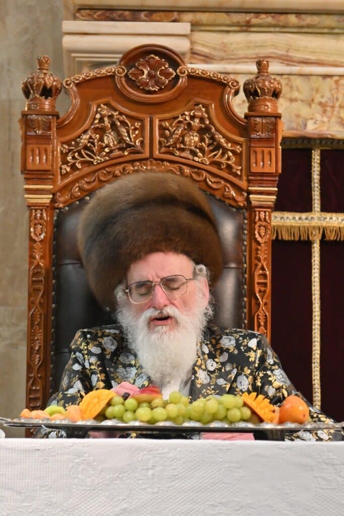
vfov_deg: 11.4
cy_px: 258
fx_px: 2582
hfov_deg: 7.6
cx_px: 172
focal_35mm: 180
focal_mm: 120
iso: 1250
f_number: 4
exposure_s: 1/250
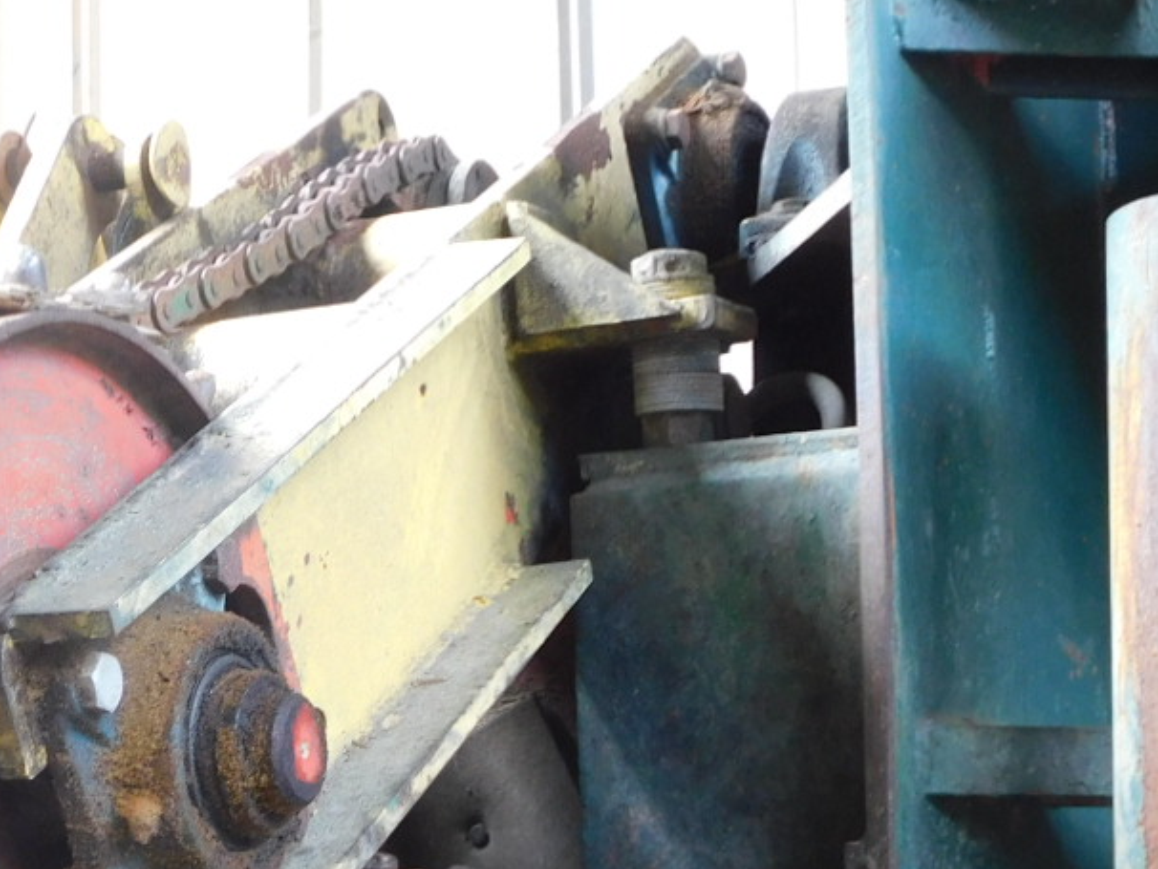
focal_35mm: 95
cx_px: 136
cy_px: 642
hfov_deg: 20.3
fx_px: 3179
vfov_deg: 15.5
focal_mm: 6.3
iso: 200
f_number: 3.5
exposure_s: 1/30
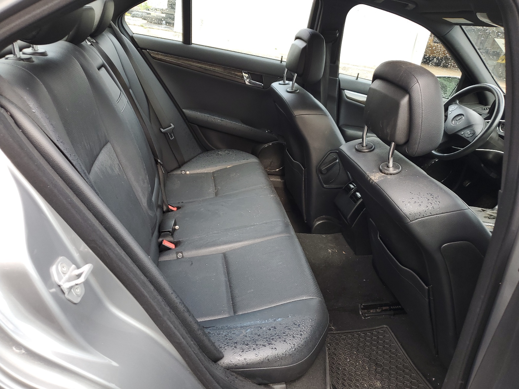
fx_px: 390
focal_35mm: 26
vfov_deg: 53.1
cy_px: 194
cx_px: 260
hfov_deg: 67.3
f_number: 1.5
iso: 50
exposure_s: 1/135
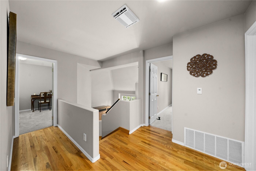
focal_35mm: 12
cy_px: 86
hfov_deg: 112.6
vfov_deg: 90.0
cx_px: 128
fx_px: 85
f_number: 6.7
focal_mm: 12
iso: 1000
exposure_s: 1/3
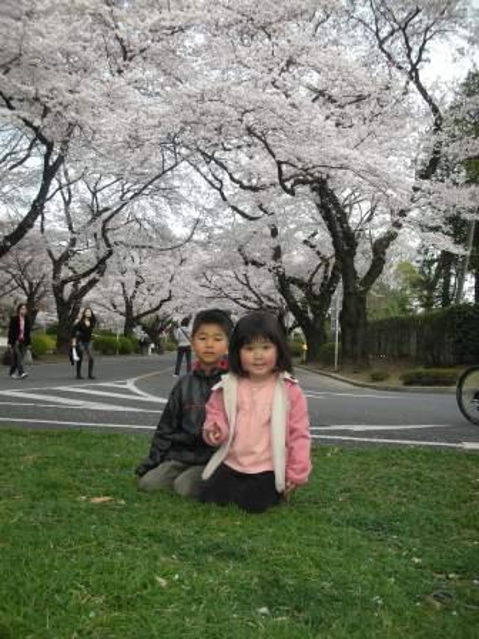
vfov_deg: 52.6
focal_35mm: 35
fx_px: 646
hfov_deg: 40.7
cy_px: 320
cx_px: 240
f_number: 3
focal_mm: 5.8
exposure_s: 1/184
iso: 50
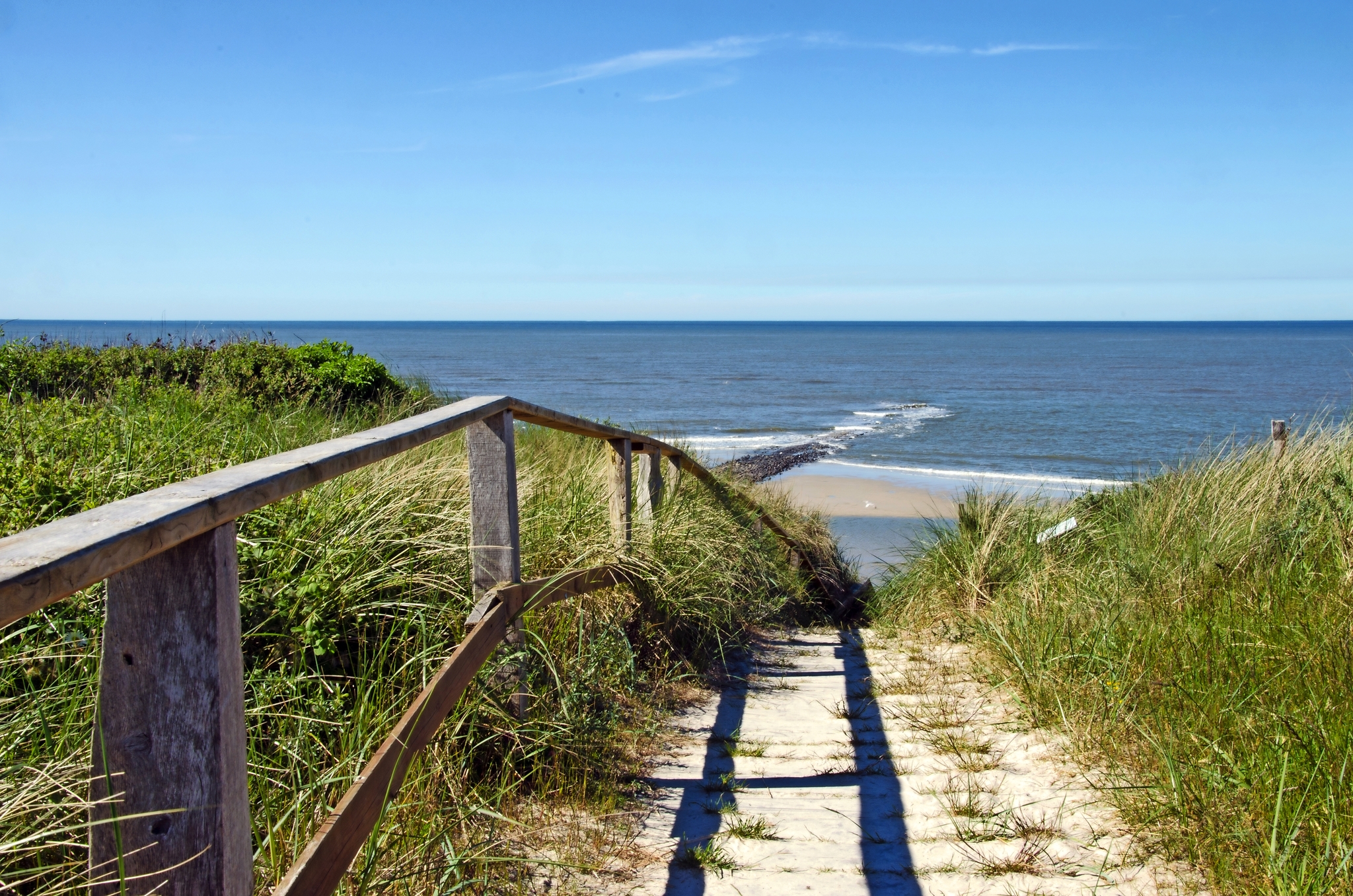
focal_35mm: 39
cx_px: 676
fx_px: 1463
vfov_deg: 34.1
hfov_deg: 49.6
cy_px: 448
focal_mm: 26
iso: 100
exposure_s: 1/30
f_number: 25
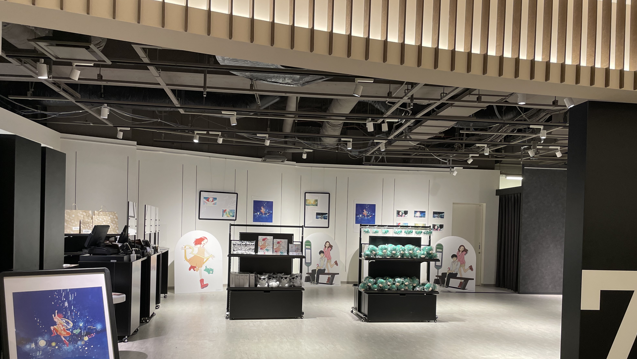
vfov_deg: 39.7
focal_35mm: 29
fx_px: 490
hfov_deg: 66.1
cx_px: 324
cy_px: 241
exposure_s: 1/105
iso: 125
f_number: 1.6
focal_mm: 4.2
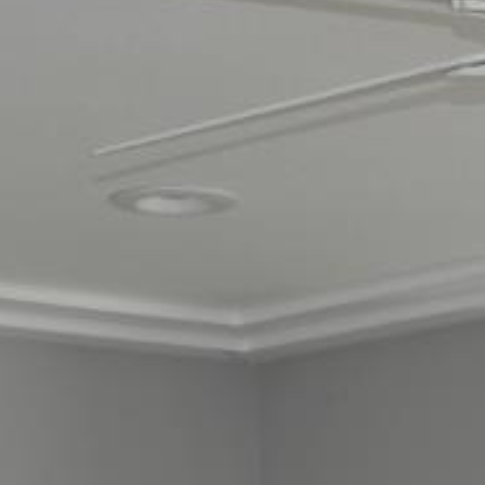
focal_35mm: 205
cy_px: 1061
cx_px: 820
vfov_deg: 8.0
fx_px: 3250
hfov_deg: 8.3
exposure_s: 1/160
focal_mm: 20
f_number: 6.3
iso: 100
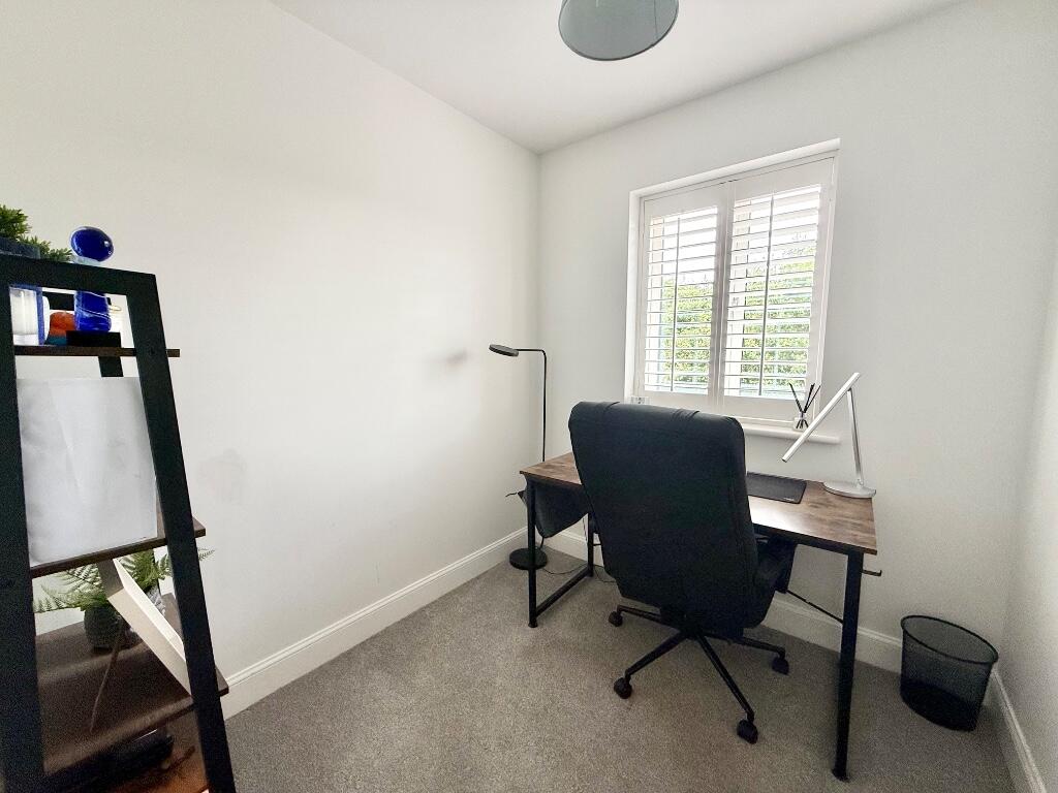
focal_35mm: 14
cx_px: 529
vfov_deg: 85.7
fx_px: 428
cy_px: 396
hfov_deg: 102.1
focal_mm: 2.22
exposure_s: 1/99
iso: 100
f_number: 2.2
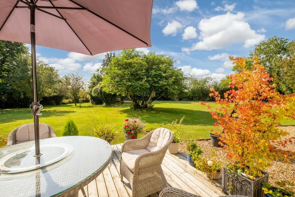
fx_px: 123
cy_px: 98
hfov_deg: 100.4
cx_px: 148
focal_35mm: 15
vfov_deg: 77.3
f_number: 11
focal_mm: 10
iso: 160
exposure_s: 1/1000
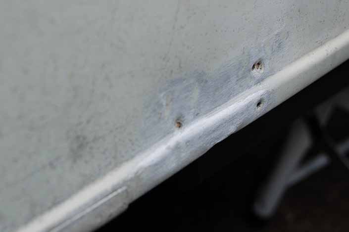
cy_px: 116
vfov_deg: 16.5
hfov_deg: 24.6
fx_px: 799
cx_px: 174
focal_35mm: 82
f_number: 6.3
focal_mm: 55
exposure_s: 1/160
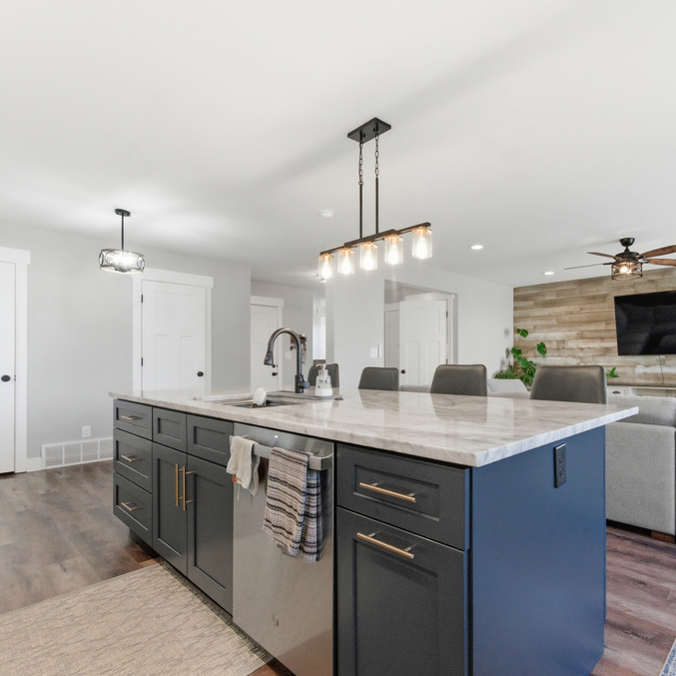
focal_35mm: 18
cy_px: 337
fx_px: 398
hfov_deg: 79.7
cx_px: 409
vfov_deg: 80.7
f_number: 9
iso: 16000
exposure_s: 1/1000
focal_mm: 14
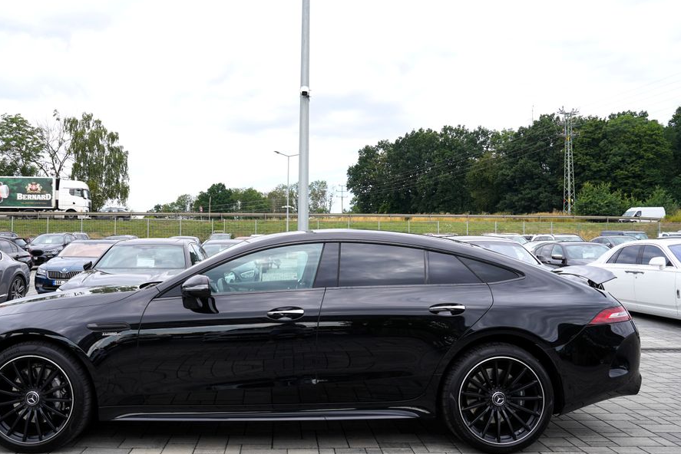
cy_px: 240
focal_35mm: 30
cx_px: 292
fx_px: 568
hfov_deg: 61.6
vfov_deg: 43.6
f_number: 7.1
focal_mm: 26
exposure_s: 1/200
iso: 100
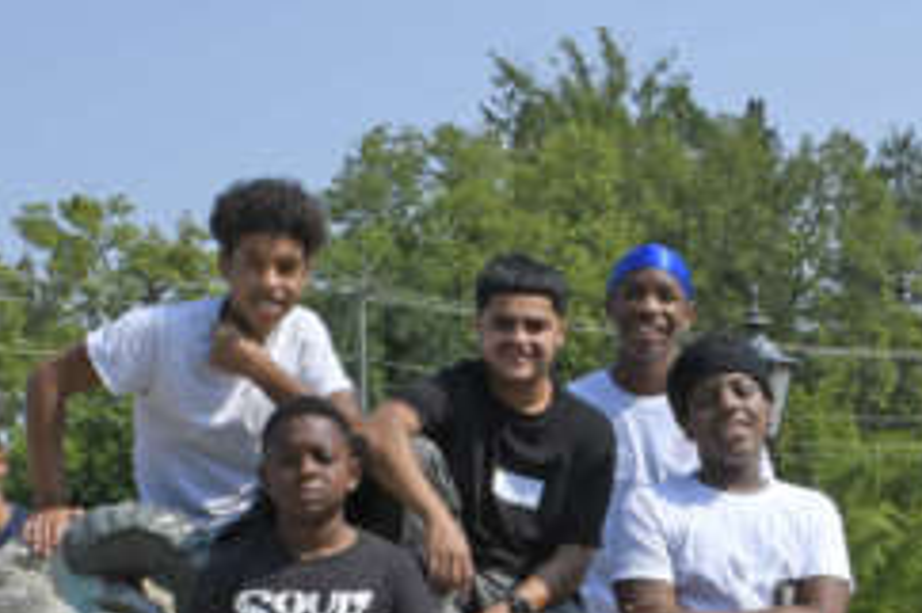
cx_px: 636
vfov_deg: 11.9
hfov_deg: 18.7
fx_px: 2790
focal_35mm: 109
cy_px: 980
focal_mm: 22
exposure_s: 1/200
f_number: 22
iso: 400
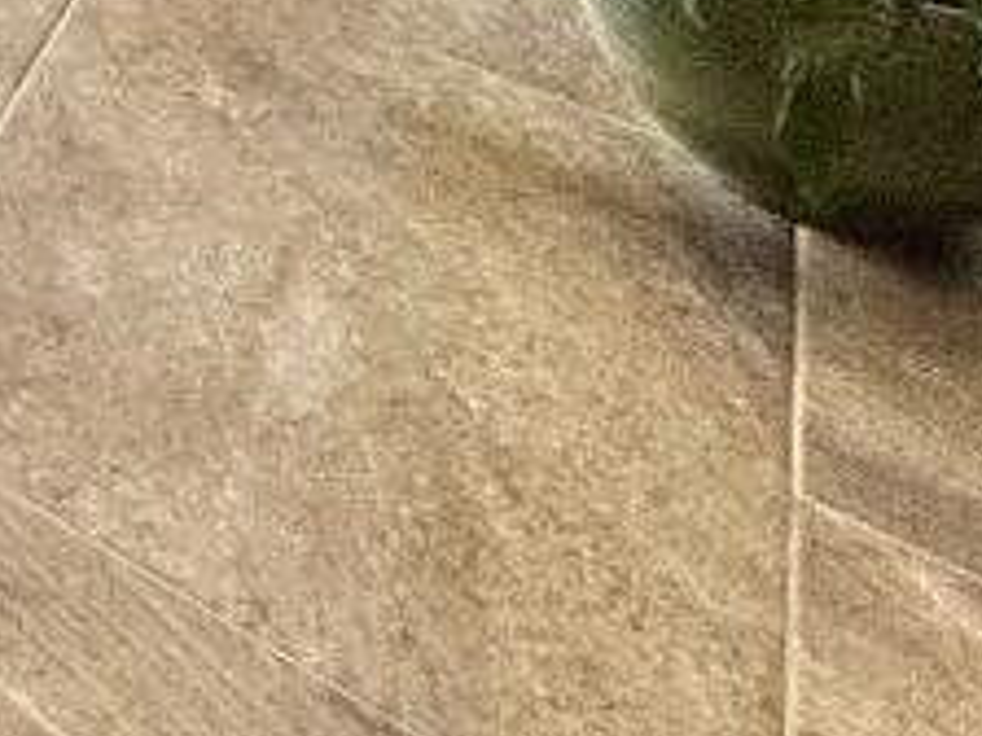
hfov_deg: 18.4
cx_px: -1026
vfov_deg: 15.8
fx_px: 1816
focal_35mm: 64
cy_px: -876
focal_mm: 2.22
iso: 160
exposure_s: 1/99
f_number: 2.2
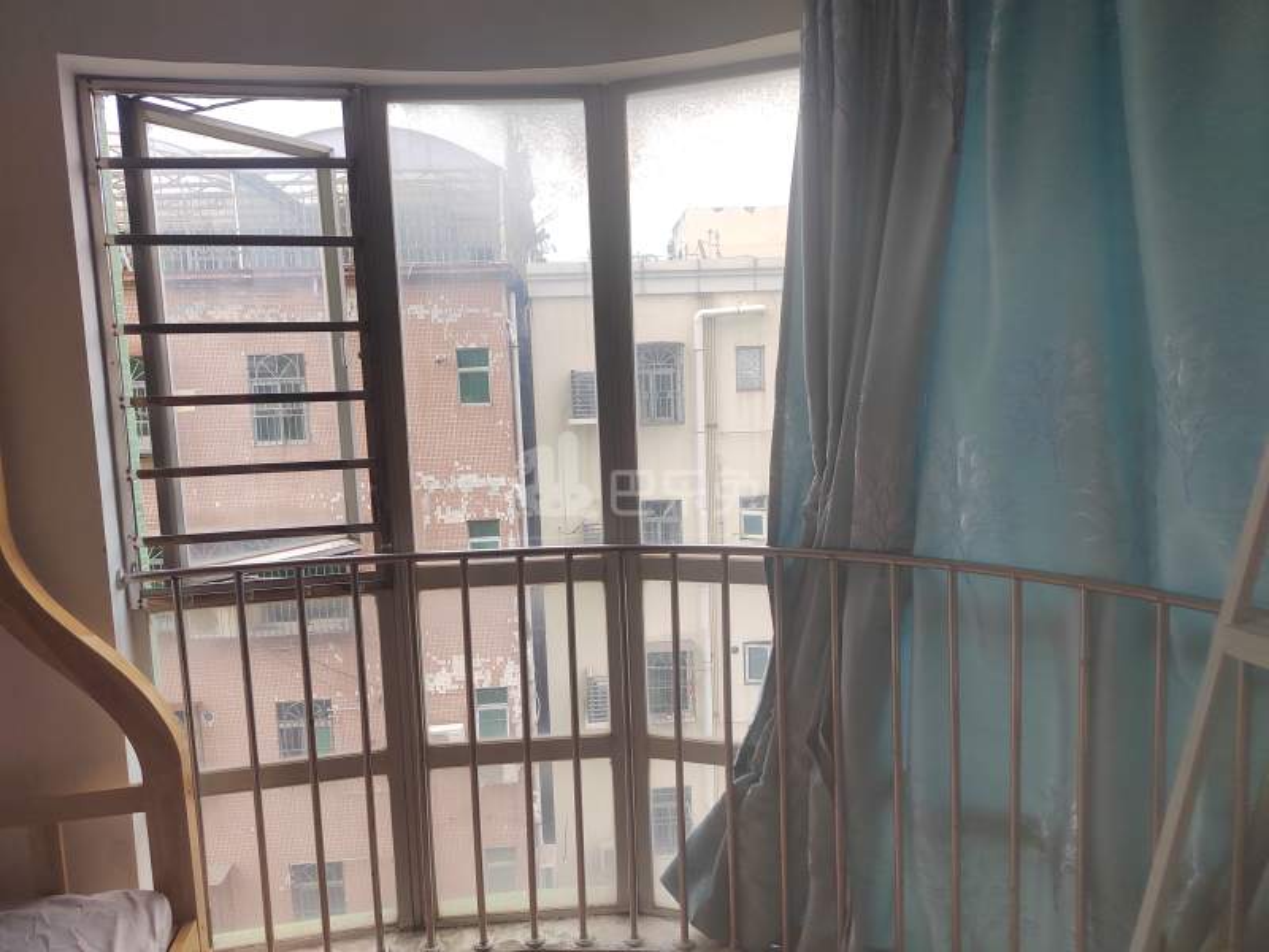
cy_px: 476
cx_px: 634
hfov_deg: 73.9
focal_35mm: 23
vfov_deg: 58.9
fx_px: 843
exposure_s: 1/100
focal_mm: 5.52
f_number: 1.9
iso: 160
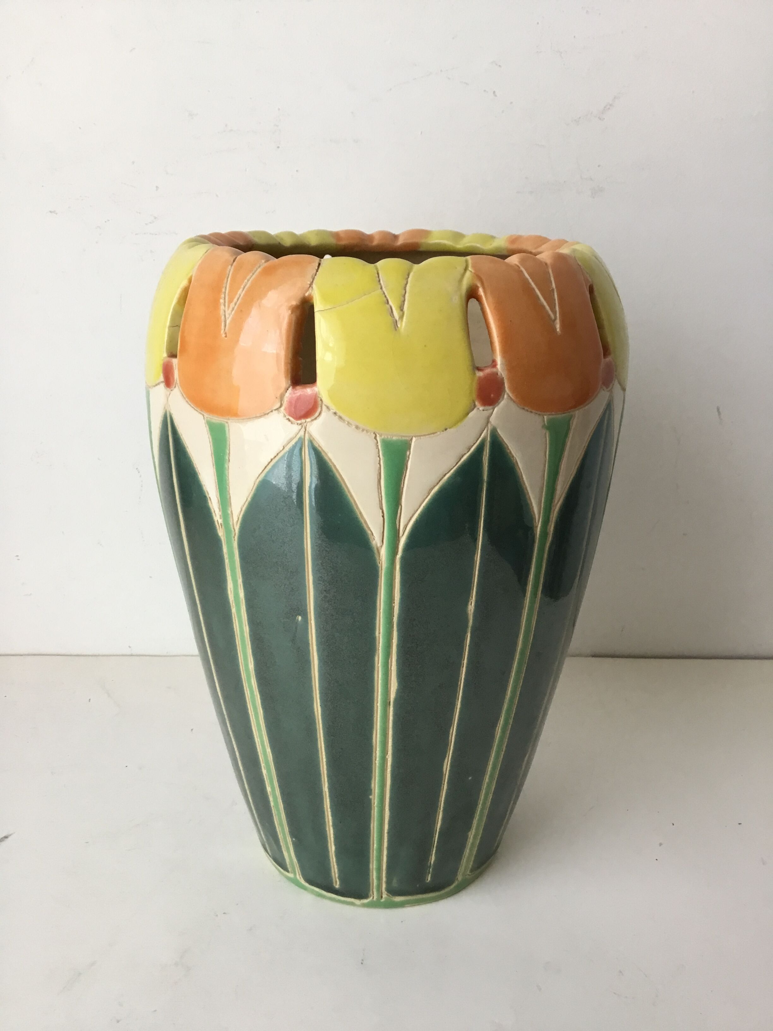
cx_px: 386
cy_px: 516
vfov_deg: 58.4
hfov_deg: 45.4
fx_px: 923
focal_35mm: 31
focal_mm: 3.3
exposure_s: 1/33
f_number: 2.4
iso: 32
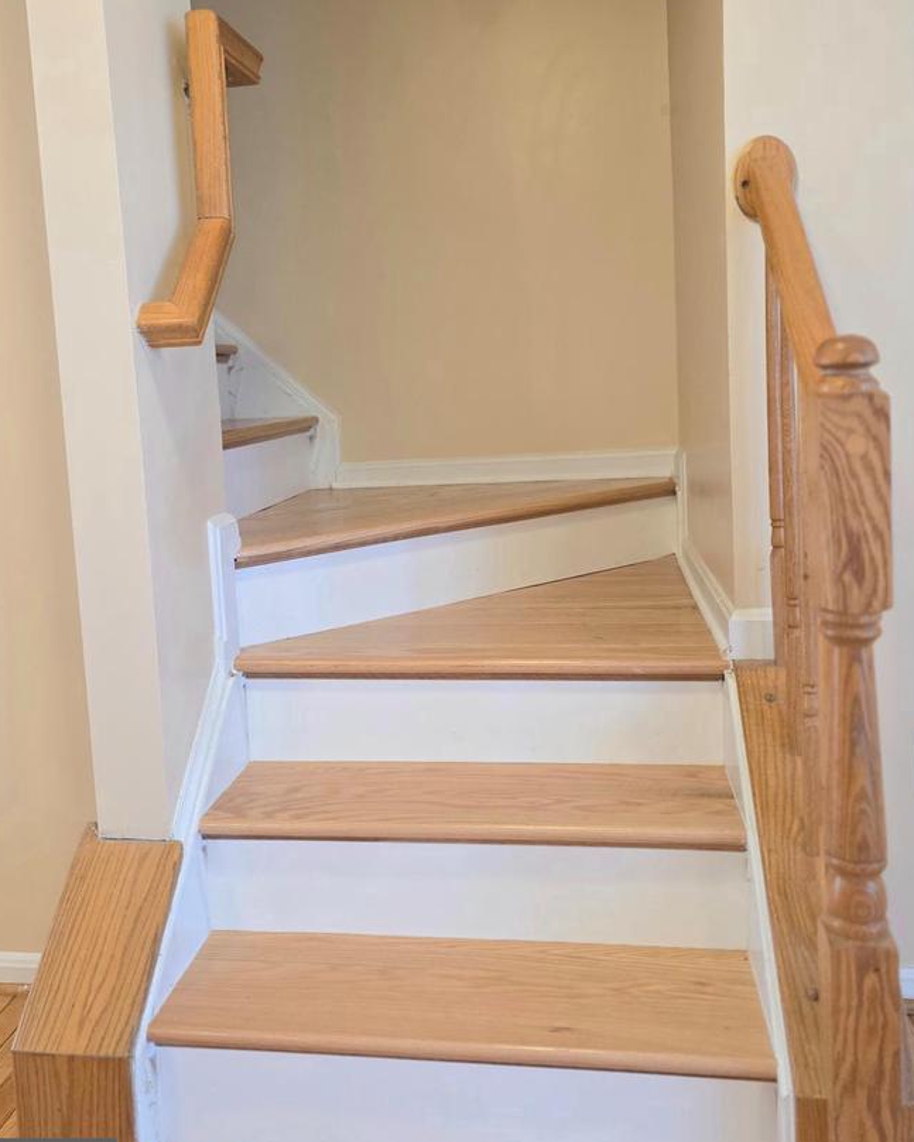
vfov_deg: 58.3
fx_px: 1014
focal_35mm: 30
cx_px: 441
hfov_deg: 48.5
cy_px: 457
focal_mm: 6.3
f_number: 1.7
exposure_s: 1/120
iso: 320
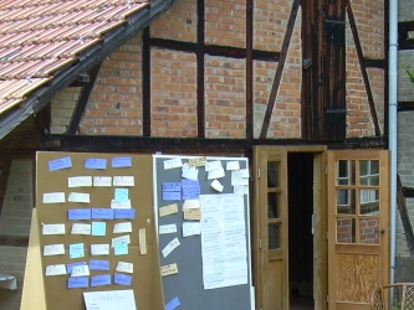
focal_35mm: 89
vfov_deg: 16.2
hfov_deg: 21.8
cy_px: 326
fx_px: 1065
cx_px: 311
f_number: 2.8
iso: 50
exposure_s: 1/193
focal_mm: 6.3
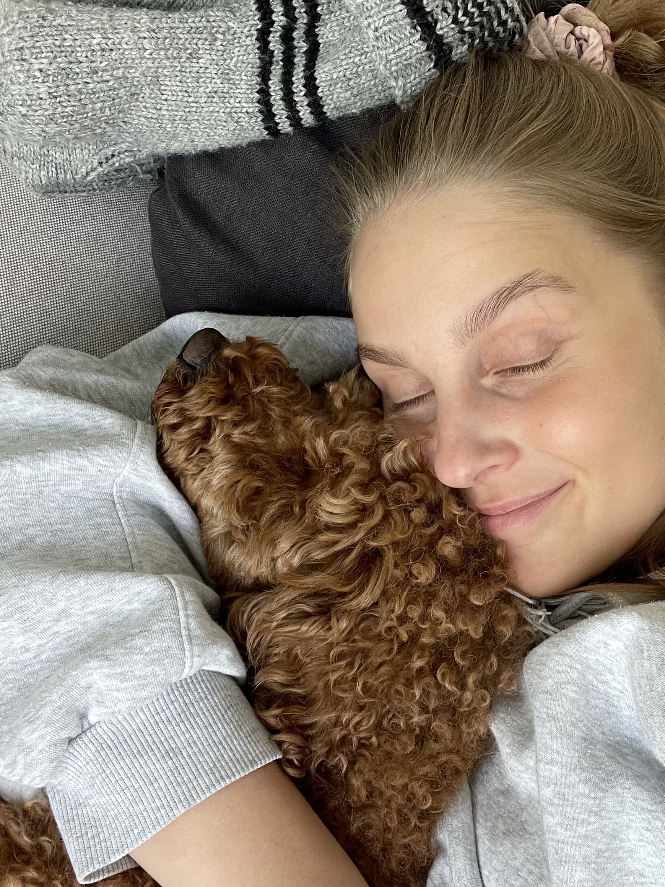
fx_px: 1024
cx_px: 457
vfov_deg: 46.8
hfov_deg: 35.5
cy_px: 463
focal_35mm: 40
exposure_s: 1/60
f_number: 2.2
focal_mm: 2.71
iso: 100
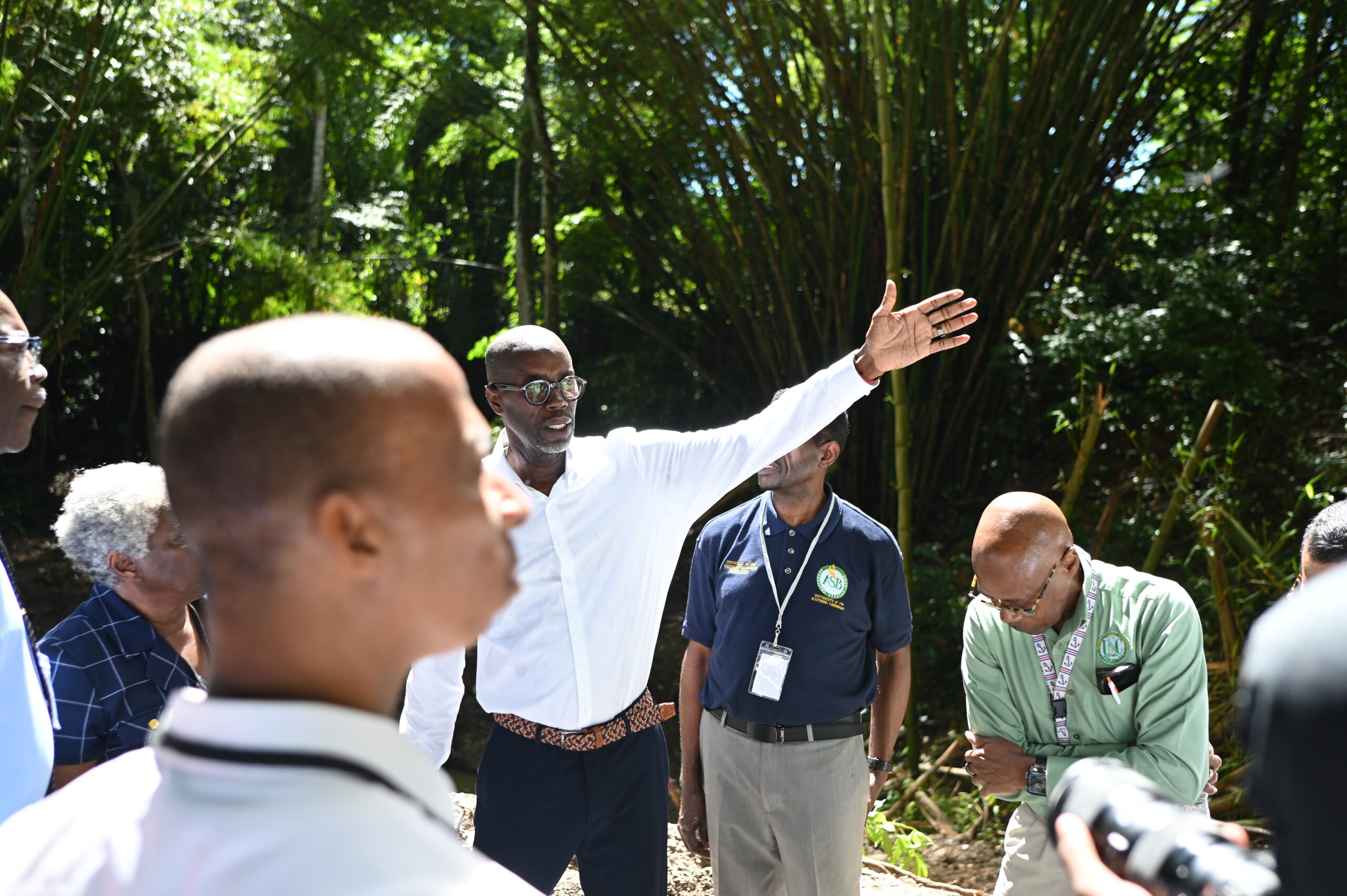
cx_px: 674
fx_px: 1309
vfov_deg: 37.8
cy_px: 448
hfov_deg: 54.5
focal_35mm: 35
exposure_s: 1/200
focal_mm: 35
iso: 100
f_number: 2.8
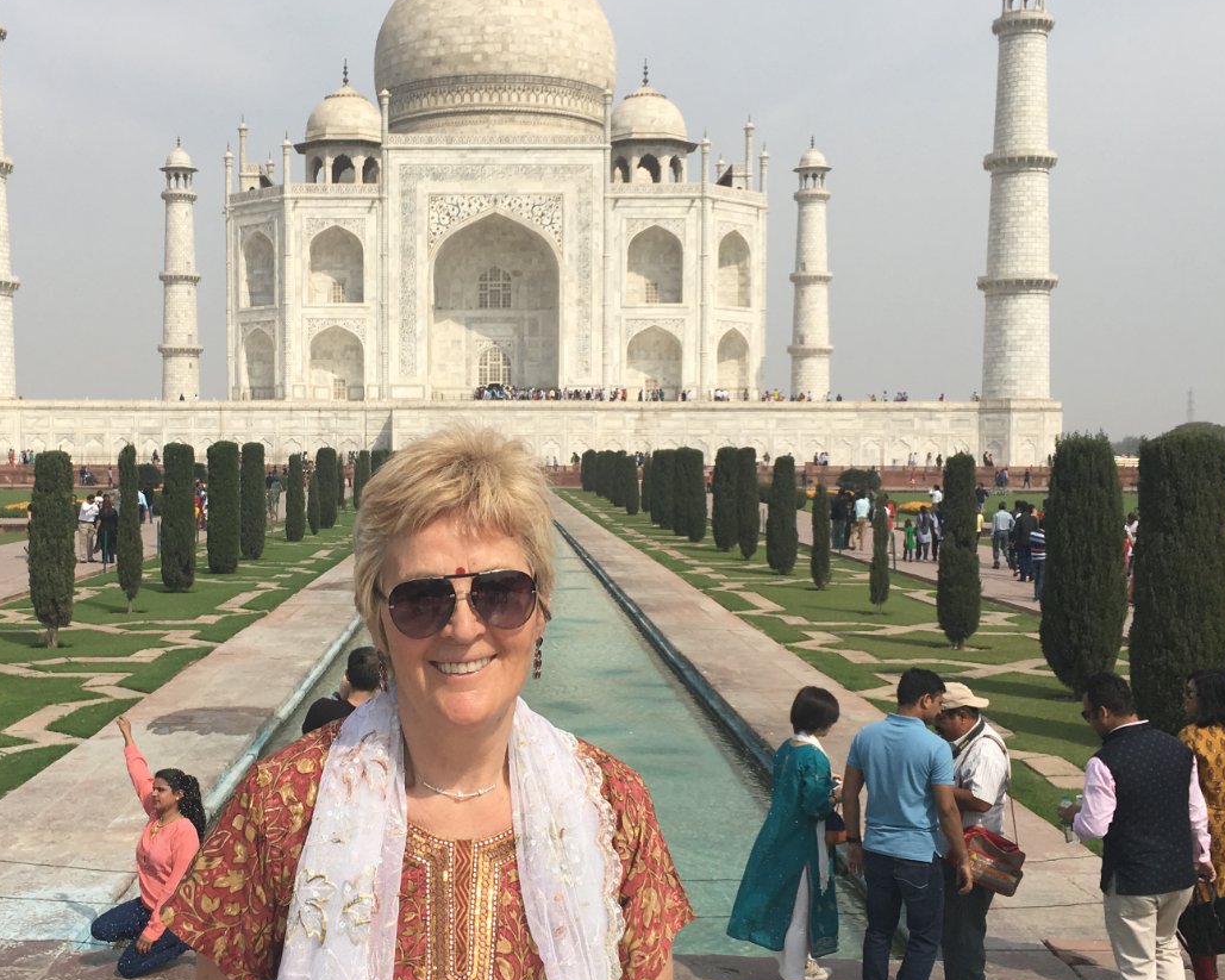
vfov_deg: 34.1
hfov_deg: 41.7
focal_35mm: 44
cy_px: 507
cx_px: 455
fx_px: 1595
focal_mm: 4.15
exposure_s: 1/1972
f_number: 2.2
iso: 25
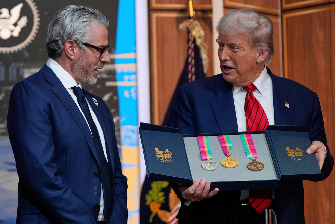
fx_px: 1630
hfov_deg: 11.7
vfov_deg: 7.9
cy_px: 112
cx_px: 168
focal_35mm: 175
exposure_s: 1/250
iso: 1000
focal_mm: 117
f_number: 2.8
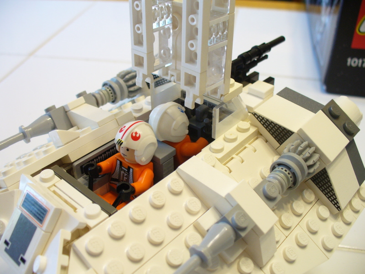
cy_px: 137
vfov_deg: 38.7
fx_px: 390
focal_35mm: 37
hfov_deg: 50.1
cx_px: 182
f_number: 2.8
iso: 100
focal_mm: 6.1
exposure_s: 1/25
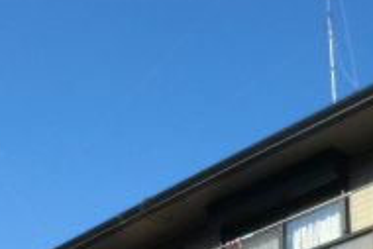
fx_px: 871
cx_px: 251
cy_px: 347
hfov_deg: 24.0
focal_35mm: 84
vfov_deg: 15.3
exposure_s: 1/800
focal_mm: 4.3
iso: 80
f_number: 3.2
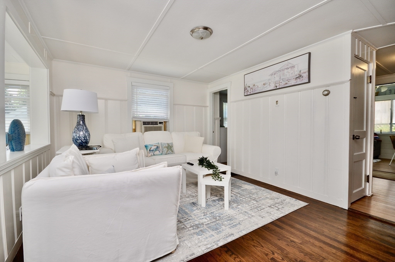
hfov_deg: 100.5
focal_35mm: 15
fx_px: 164
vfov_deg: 77.2
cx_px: 198
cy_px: 131
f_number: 5.6
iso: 200
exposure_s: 1/60
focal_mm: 10
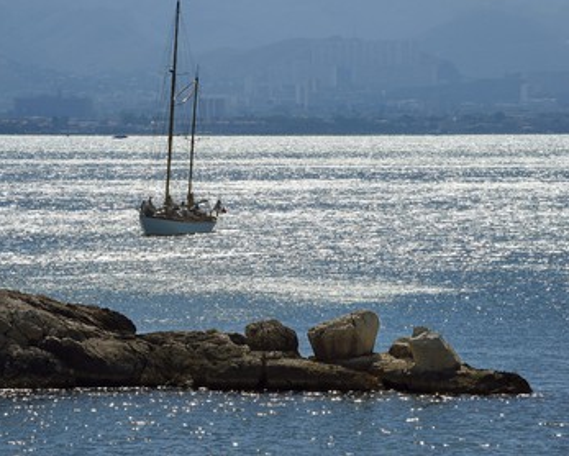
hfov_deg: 8.5
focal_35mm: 227
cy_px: 228
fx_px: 3825
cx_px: 259
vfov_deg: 6.8
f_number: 14
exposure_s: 1/400
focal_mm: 200
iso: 200
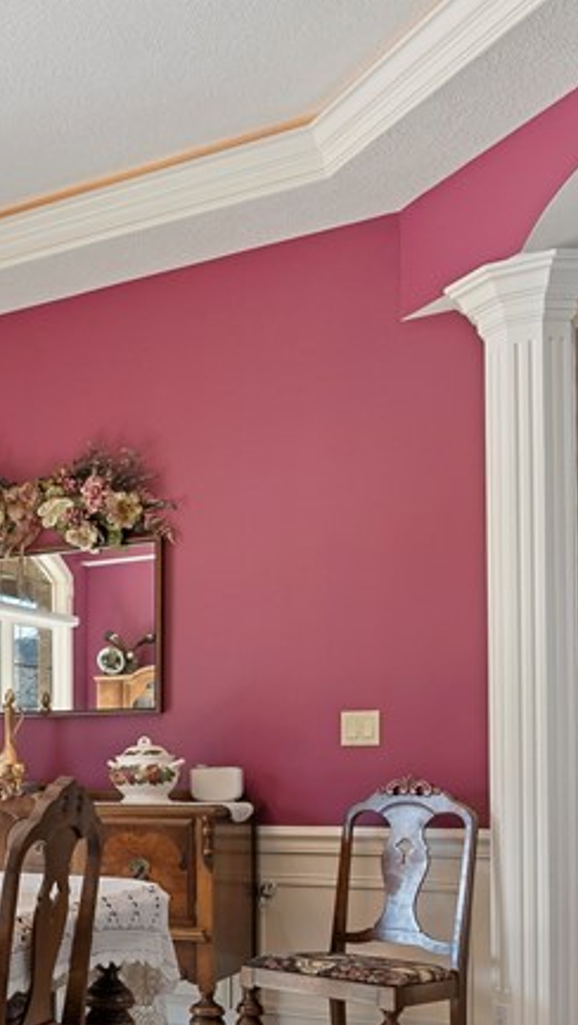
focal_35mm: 42
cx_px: -255
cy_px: 727
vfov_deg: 47.1
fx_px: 1143
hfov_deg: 23.5
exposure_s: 1/8
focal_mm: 16
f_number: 4
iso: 160
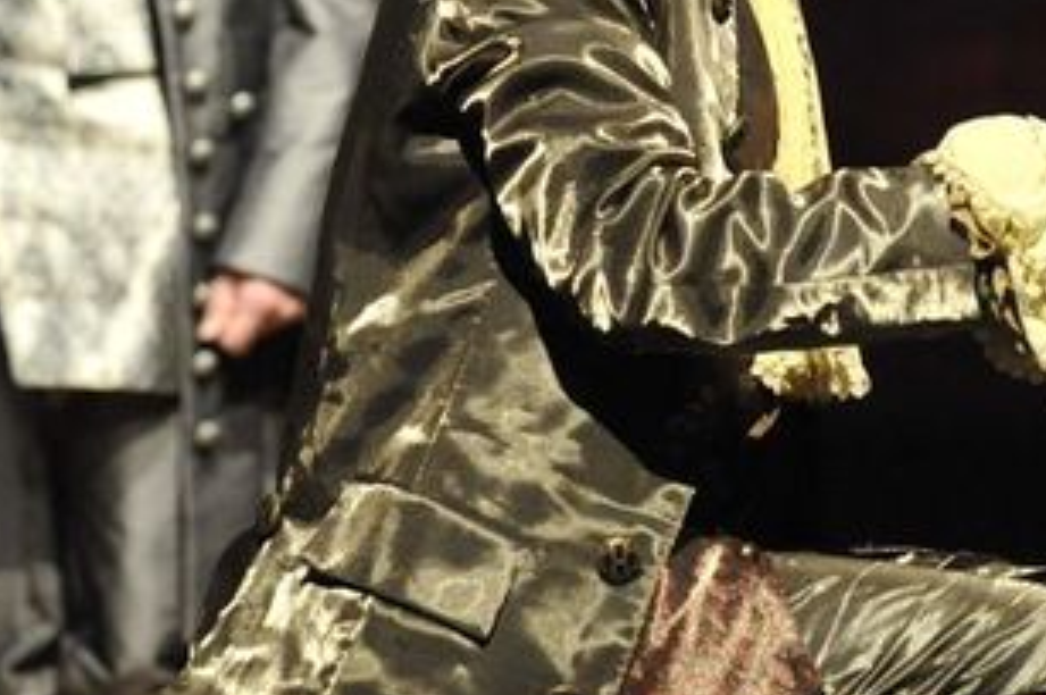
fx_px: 8475
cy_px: -99
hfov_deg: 7.1
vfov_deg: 4.7
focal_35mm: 292
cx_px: 794
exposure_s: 1/200
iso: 3200
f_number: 3.2
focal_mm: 112
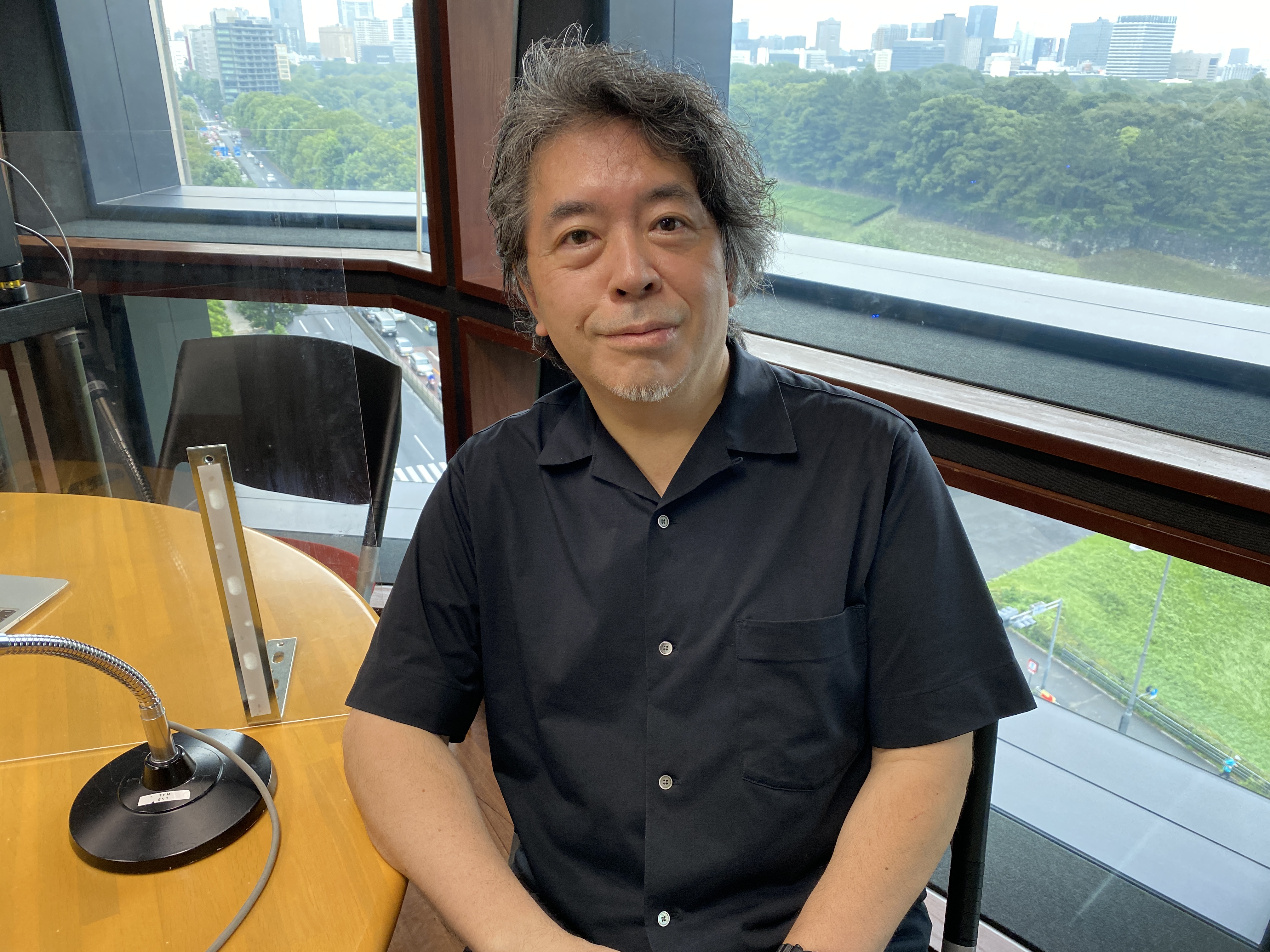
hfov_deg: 67.3
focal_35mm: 26
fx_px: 954
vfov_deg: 53.1
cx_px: 635
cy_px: 476
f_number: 1.8
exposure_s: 1/115
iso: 125
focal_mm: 4.25
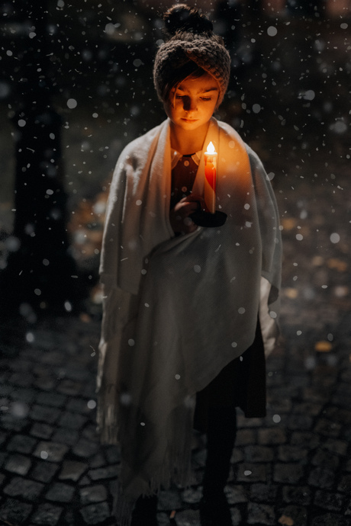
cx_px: 176
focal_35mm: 50
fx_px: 731
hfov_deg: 27.0
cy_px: 263
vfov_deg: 39.6
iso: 4000
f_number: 1.4
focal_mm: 50
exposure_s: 1/80
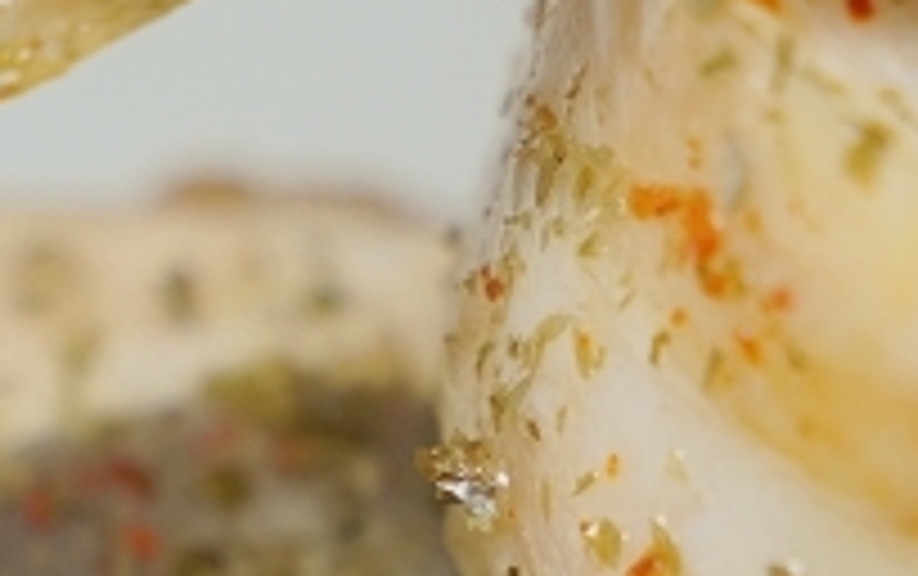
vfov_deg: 2.9
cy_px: 904
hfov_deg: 4.7
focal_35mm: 449
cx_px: 338
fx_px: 11246
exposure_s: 1/100
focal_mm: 75
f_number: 4.5
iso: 100
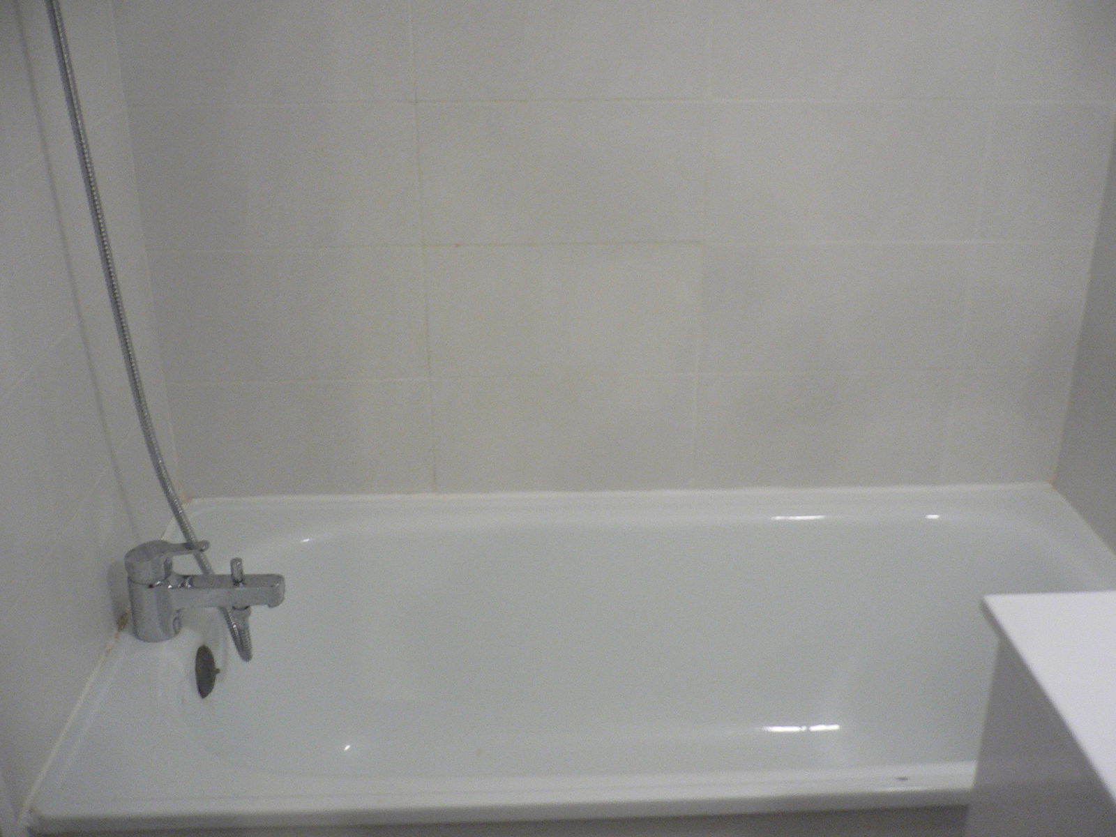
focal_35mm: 35
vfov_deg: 40.7
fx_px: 1128
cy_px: 418
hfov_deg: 52.6
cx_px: 558
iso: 200
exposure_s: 1/15
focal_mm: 5.8
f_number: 2.8
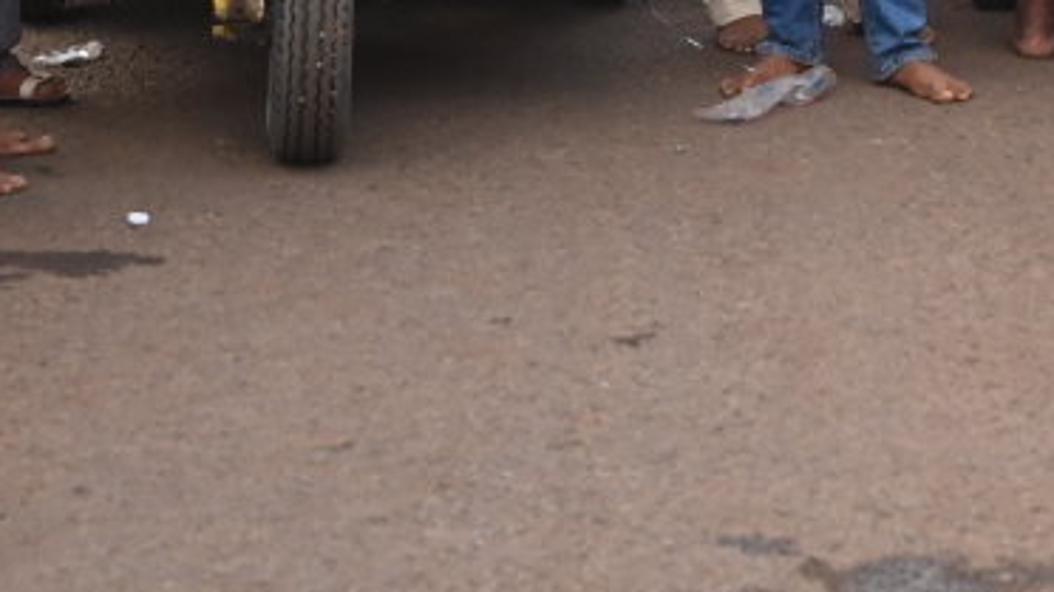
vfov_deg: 8.2
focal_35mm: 146
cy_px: -193
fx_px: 4079
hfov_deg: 14.7
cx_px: 774
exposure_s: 1/320
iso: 1000
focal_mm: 32
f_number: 4
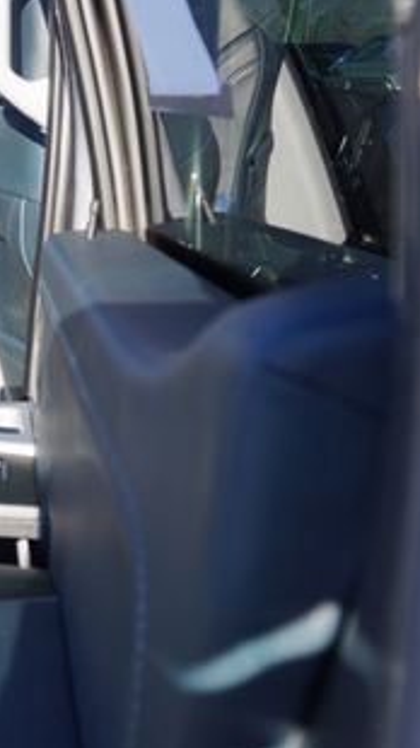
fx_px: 1031
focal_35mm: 52
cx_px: -314
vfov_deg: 39.6
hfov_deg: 18.5
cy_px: 275
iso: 100
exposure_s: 1/200
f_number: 4.5
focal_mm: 16
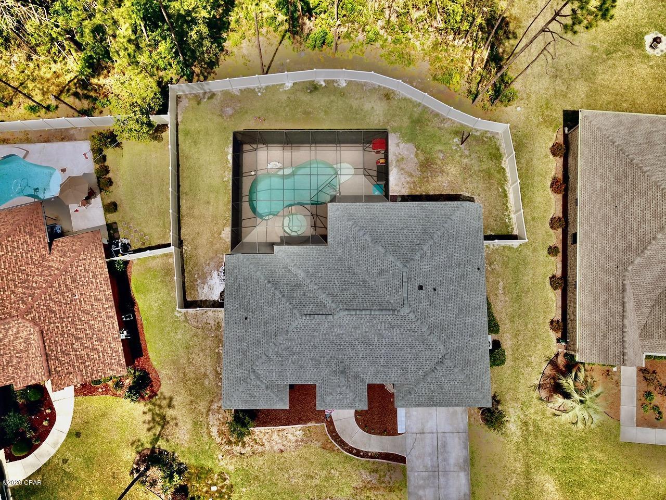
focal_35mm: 26
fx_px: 500
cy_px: 250
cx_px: 333
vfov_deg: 53.1
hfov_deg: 67.3
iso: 100
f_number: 2.2
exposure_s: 1/1389
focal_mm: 4.73
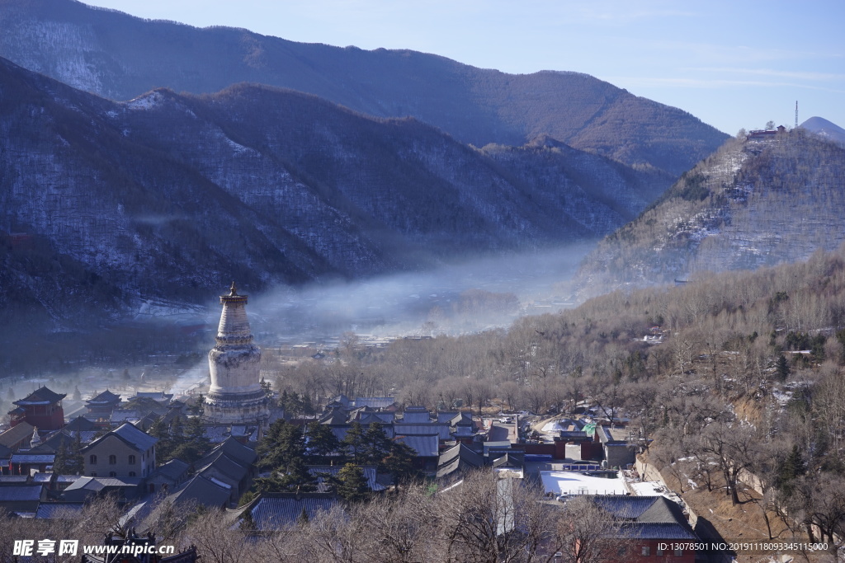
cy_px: 282
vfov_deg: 27.0
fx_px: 1174
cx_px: 422
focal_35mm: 50
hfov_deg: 39.6
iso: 100
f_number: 8
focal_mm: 50
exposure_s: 1/200
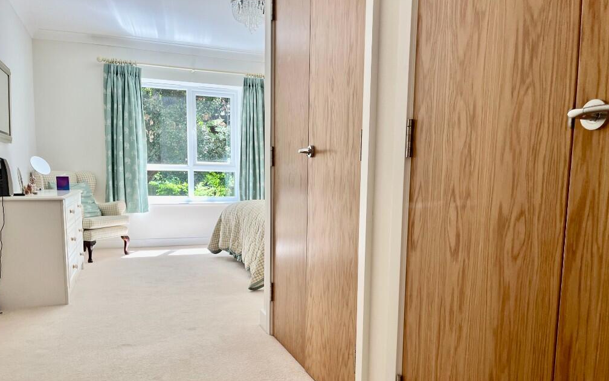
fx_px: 465
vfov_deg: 44.3
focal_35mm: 28
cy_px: 228
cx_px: 304
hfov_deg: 66.5
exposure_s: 1/121
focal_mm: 5.1
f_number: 1.6
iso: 80
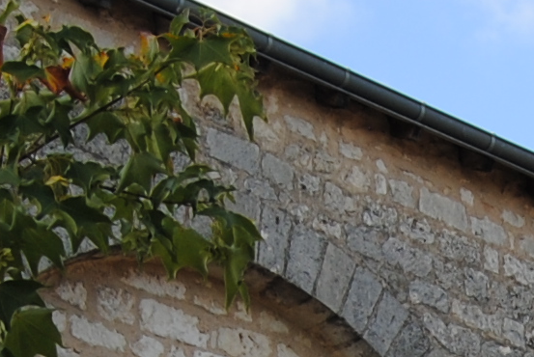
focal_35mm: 189
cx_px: 681
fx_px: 2806
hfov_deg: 10.6
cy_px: 788
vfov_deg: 7.0
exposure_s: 1/125
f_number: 5.6
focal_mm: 18
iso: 100
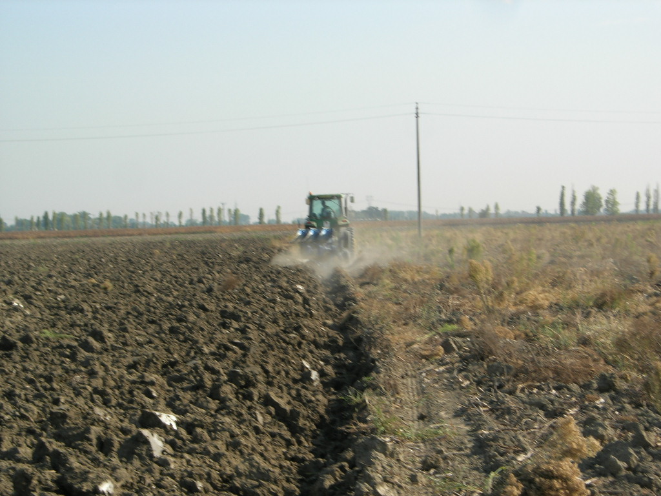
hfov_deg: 17.4
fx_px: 2158
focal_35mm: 113
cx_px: 330
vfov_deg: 13.1
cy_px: 248
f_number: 8.2
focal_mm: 23.4
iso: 64
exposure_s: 1/150
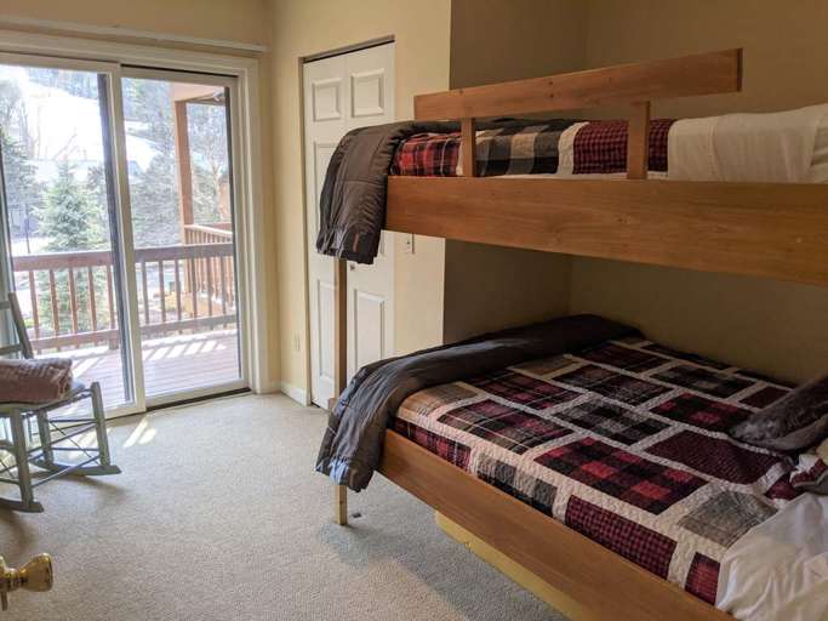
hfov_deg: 65.3
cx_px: 414
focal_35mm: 27
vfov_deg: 51.3
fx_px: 646
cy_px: 310
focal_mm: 4.44
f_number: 1.8
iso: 67
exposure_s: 1/279
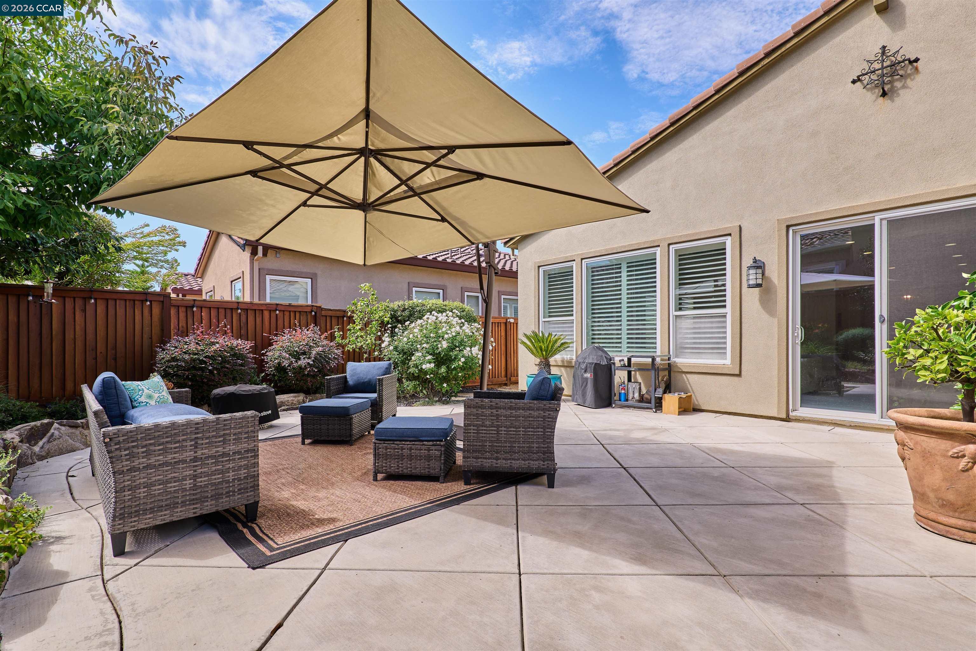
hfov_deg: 96.7
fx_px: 434
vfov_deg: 73.7
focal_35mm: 16
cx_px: 488
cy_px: 326
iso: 320
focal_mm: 16
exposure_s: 1/640
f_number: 7.1
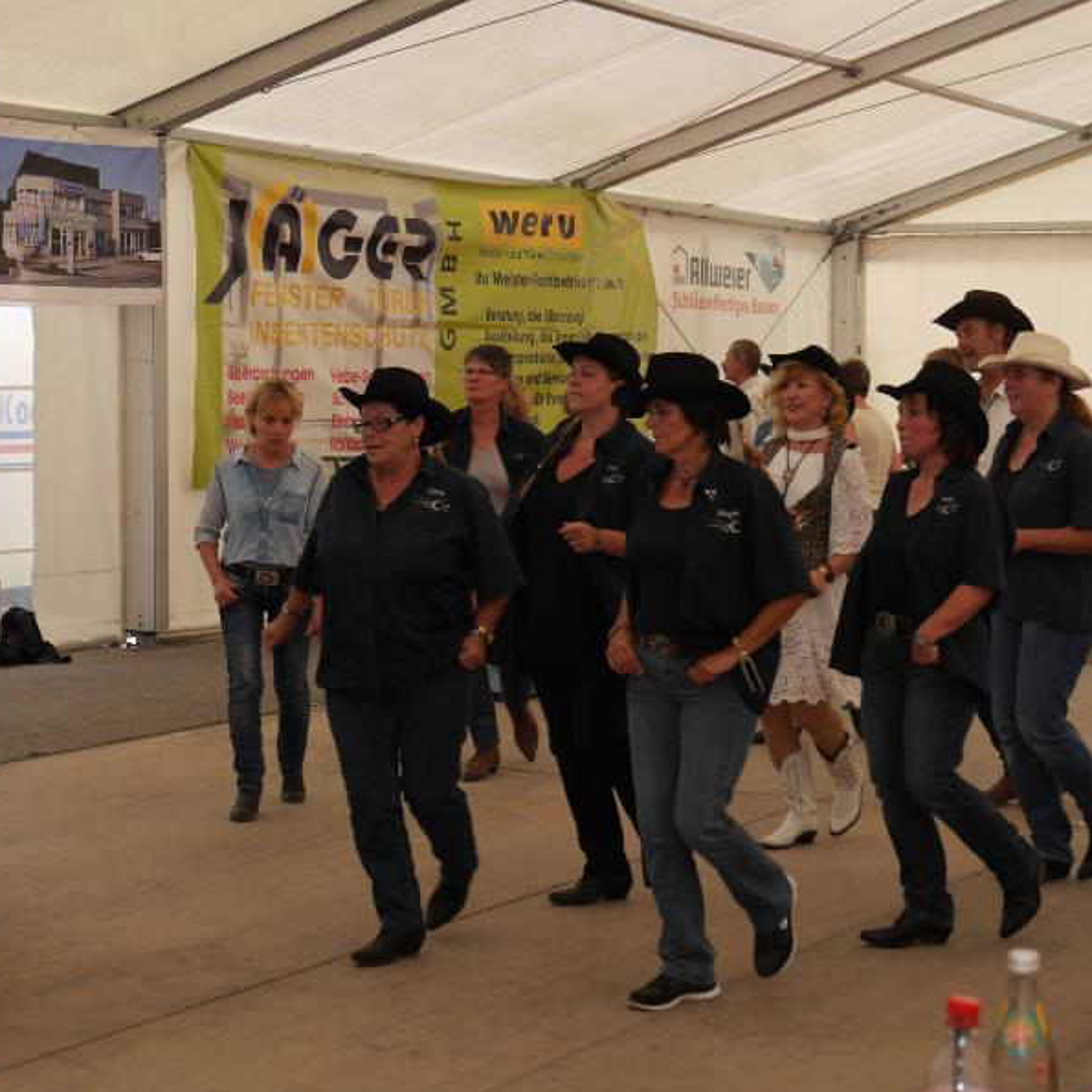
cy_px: 549
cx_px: 538
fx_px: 2712
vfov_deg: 22.8
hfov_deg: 22.8
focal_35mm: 76
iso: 200
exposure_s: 1/125
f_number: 5
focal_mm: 32
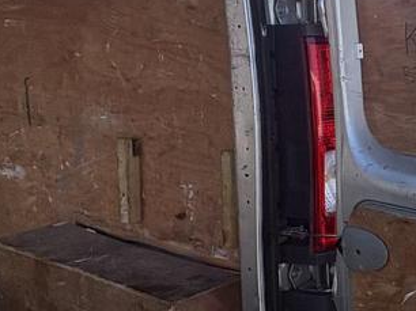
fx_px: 492
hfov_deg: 32.5
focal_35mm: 41
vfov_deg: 34.6
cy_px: 94
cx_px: 557
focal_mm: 2.22
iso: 50
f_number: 2.2
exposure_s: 1/980
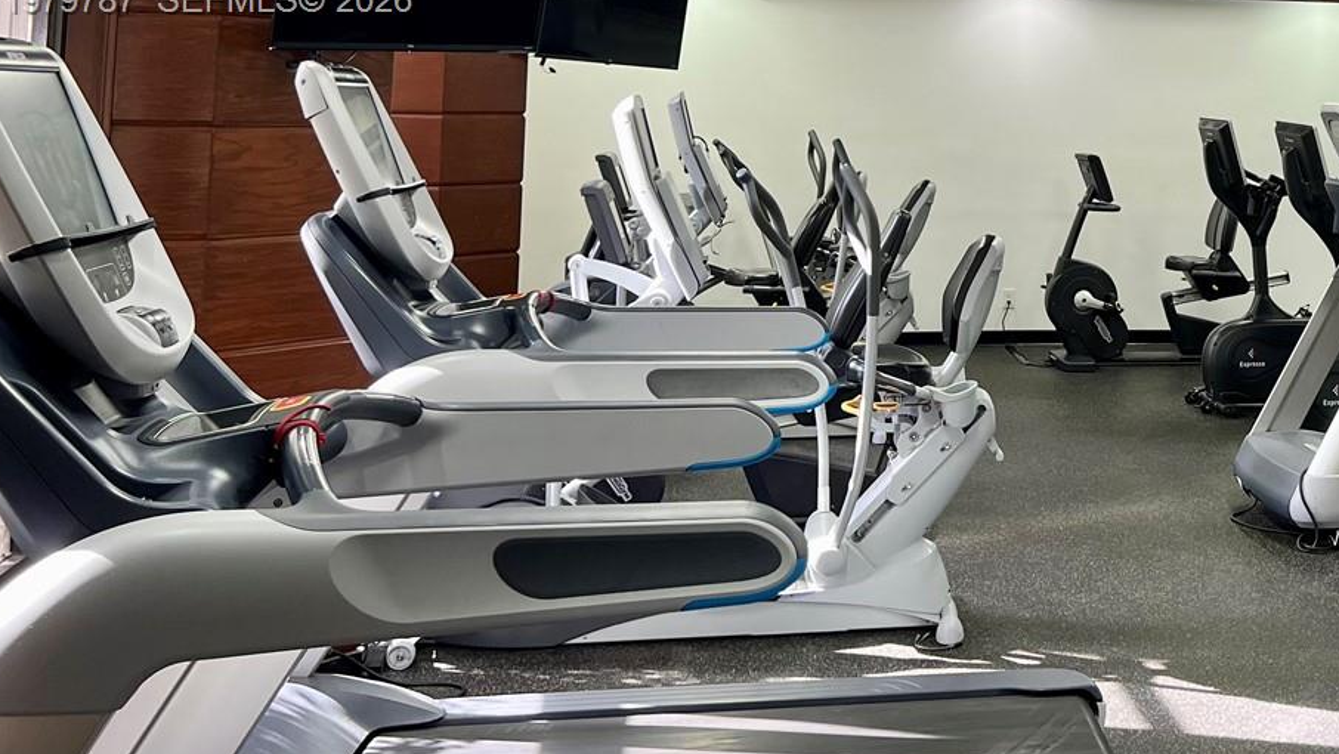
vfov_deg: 23.0
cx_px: 1135
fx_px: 1776
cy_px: 3
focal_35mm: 50
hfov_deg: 39.1
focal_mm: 5.7
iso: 80
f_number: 1.5
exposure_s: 1/60
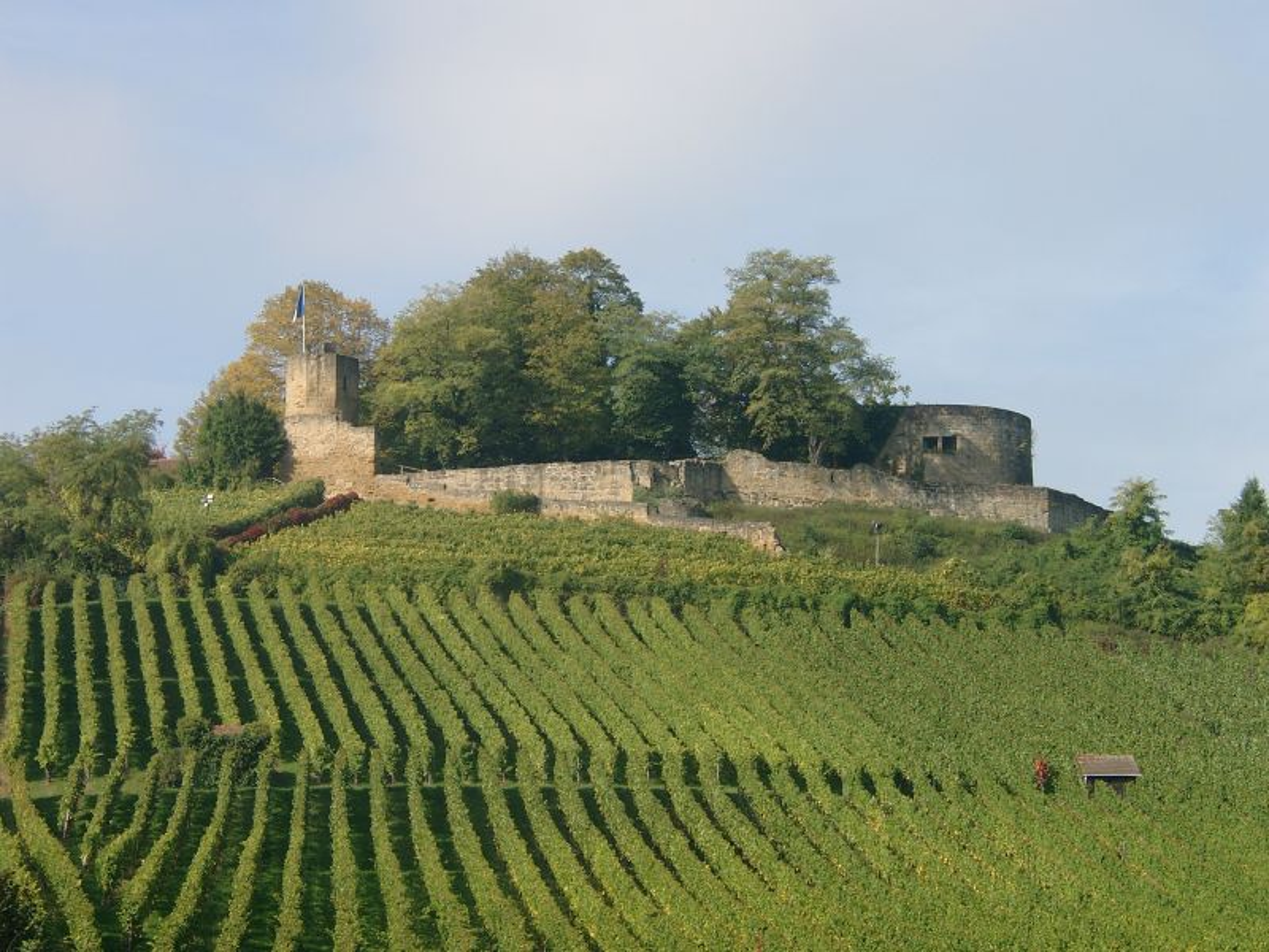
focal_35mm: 100
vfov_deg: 14.8
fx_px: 3666
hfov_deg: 19.6
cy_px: 476
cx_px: 634
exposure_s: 1/460
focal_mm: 20.74
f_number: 4
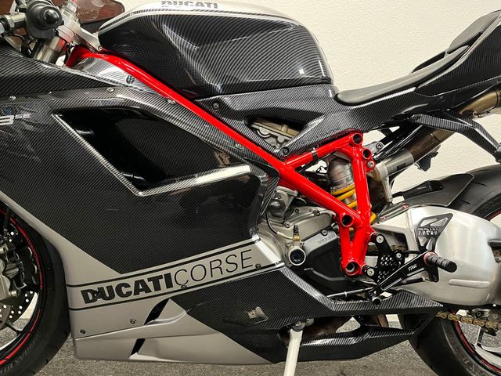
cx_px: 250
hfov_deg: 67.3
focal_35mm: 26
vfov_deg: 53.1
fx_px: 376
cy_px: 188
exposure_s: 1/33
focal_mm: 5.1
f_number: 1.6
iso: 400
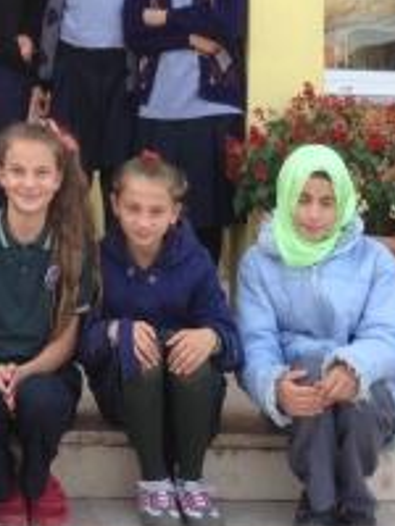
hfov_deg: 18.1
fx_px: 1126
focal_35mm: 74
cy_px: 118
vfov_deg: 25.9
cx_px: -171
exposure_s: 1/271
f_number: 2.4
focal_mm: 4.12
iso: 50
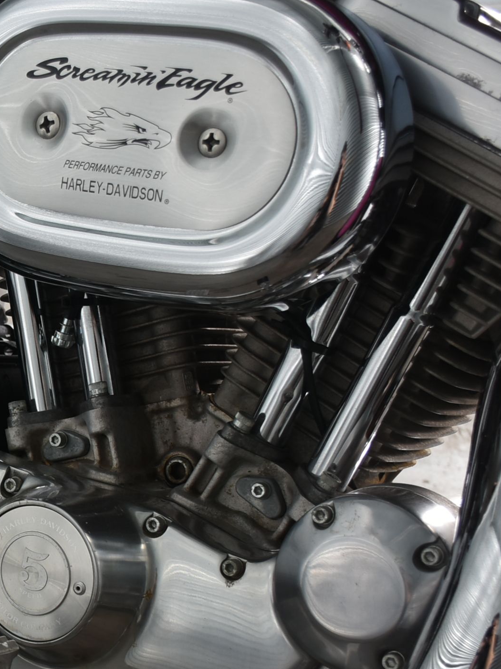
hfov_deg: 18.5
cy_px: 400
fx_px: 1429
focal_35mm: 74
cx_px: -146
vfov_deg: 26.3
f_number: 5.6
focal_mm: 24
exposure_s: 1/100
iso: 250
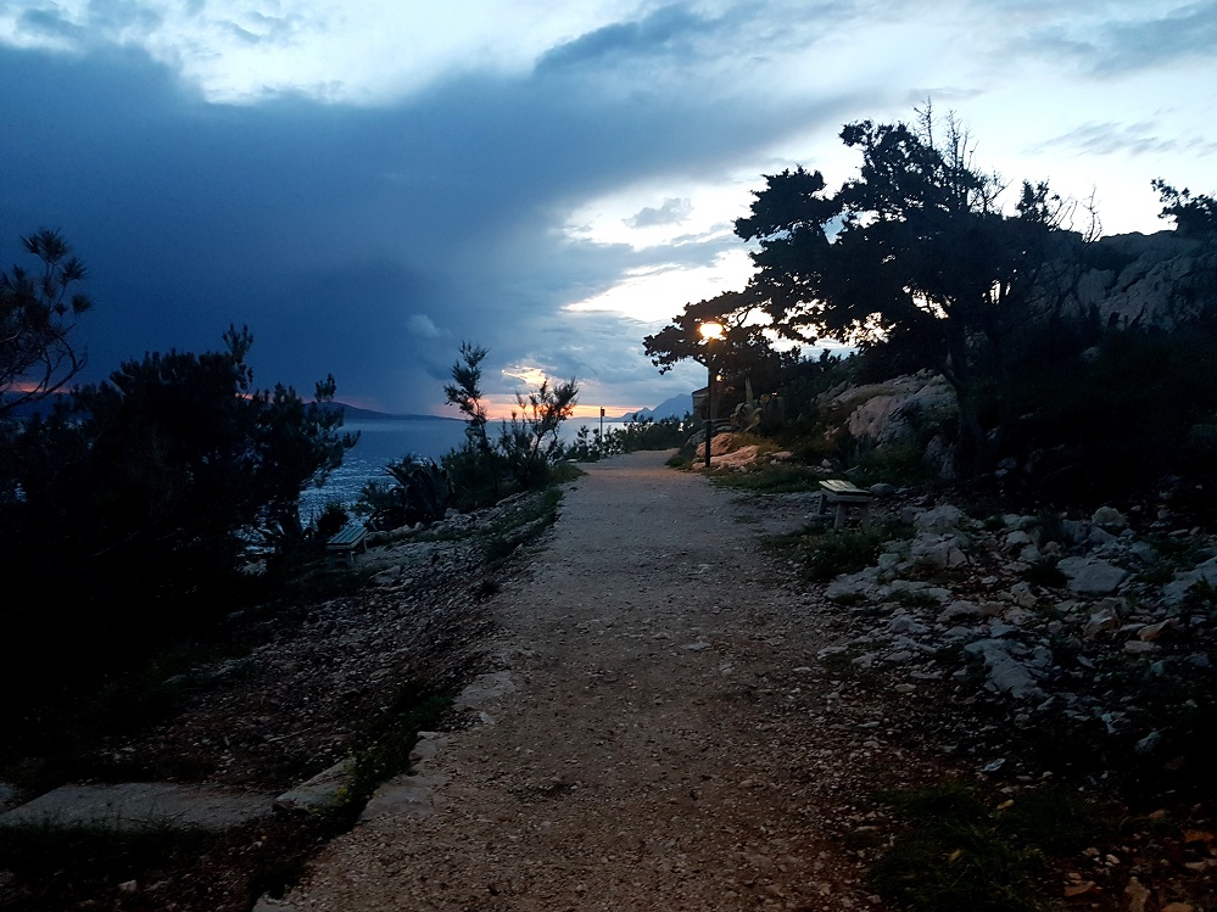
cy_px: 456
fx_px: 914
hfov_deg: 67.3
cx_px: 608
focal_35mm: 26
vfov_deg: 53.1
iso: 200
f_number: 1.7
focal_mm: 4.2
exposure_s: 1/10
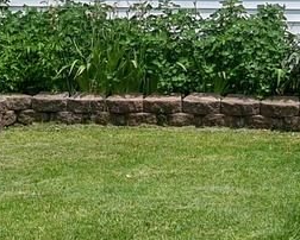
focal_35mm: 181
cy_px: -297
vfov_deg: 8.0
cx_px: -2
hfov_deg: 10.6
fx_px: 1608
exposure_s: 1/2000
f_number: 8
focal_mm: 30
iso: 640
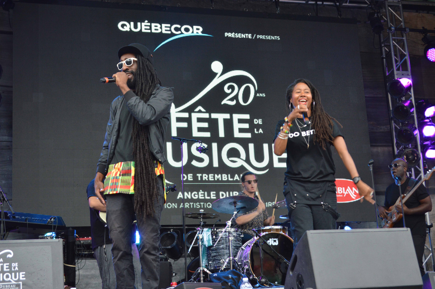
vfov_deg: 22.6
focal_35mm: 60
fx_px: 724
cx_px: 218
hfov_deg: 33.4
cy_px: 144
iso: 400
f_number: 5.3
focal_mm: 40
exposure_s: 1/100
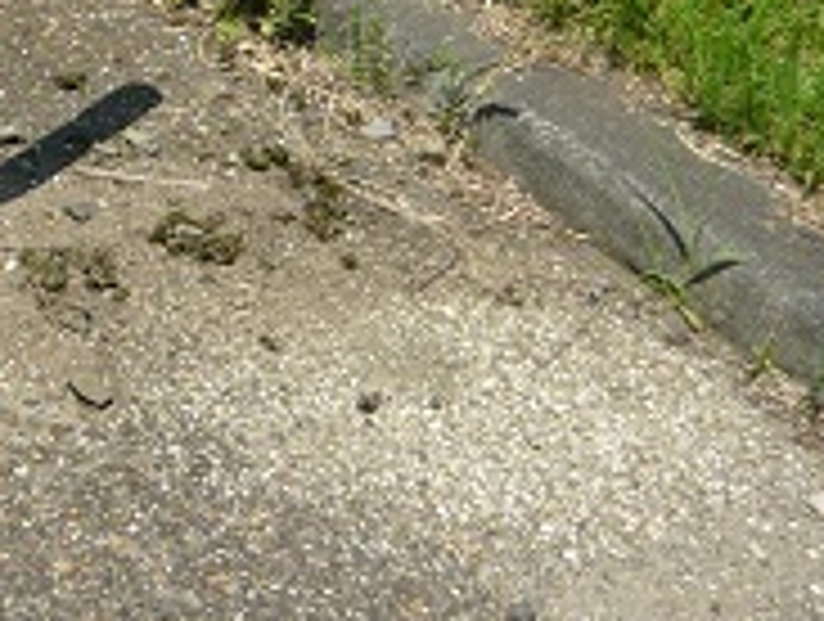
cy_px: -351
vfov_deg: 12.9
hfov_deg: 16.9
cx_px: -297
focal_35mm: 108
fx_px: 2576
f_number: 8
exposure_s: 1/200
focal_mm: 5.5
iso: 100
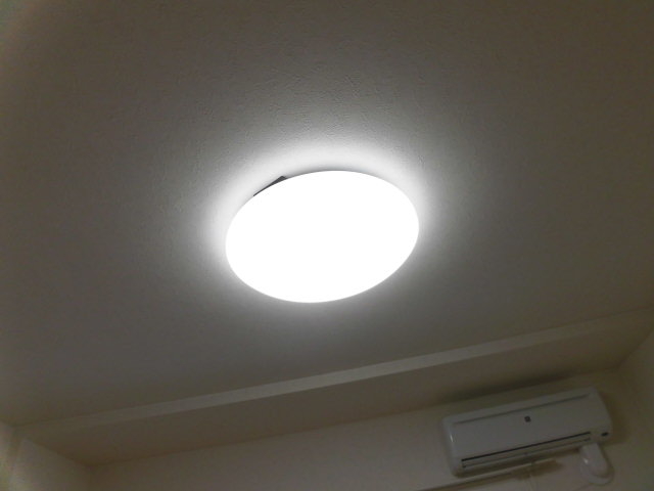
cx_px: 327
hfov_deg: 71.6
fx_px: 453
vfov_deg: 56.8
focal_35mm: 24
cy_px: 246
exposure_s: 1/60
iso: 160
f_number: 3.1
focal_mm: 4.3
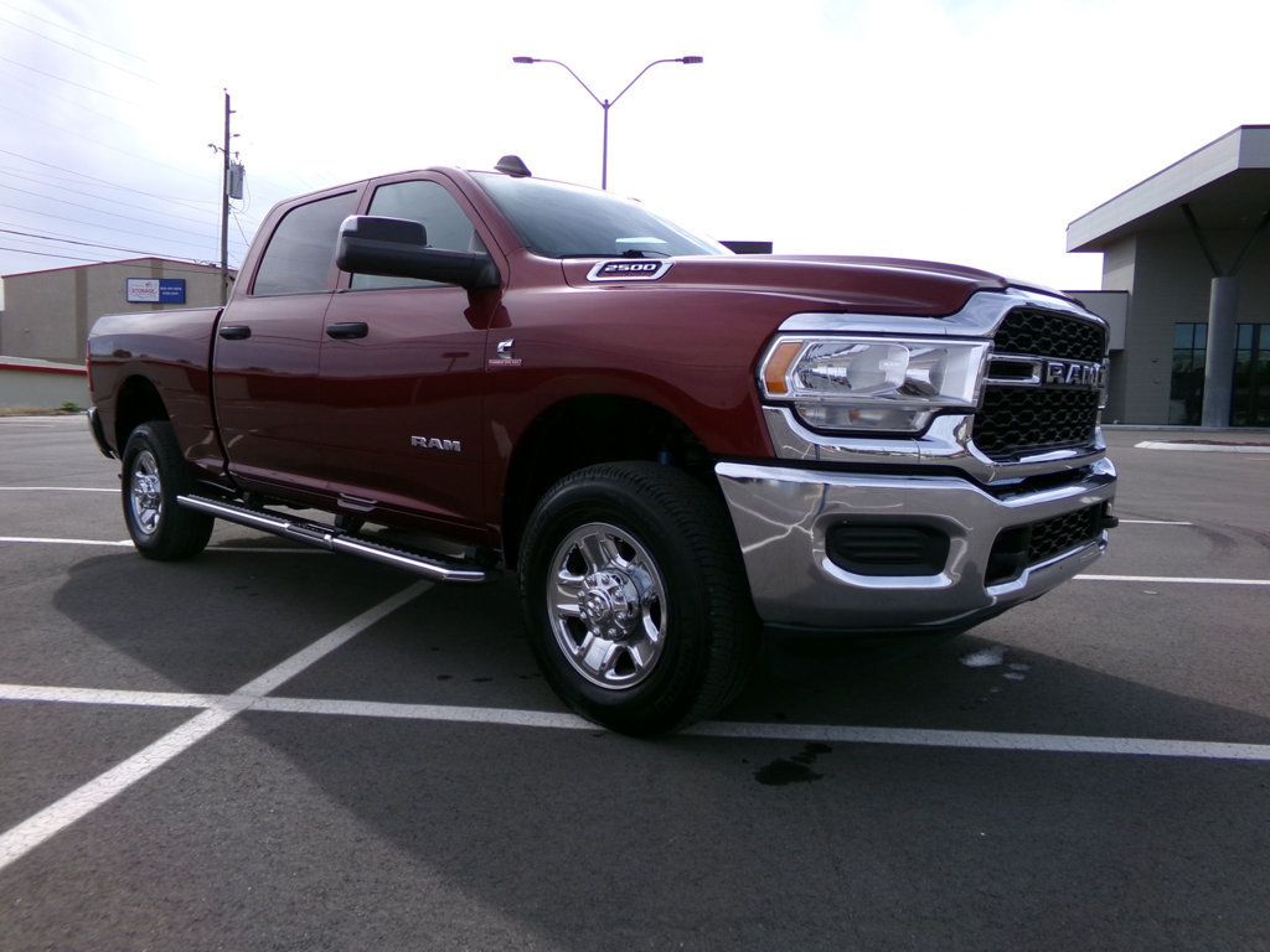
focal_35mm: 24
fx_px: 881
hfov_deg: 71.6
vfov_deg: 56.8
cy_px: 476
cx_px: 635
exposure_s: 1/550
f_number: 3.7
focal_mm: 4.3
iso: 100
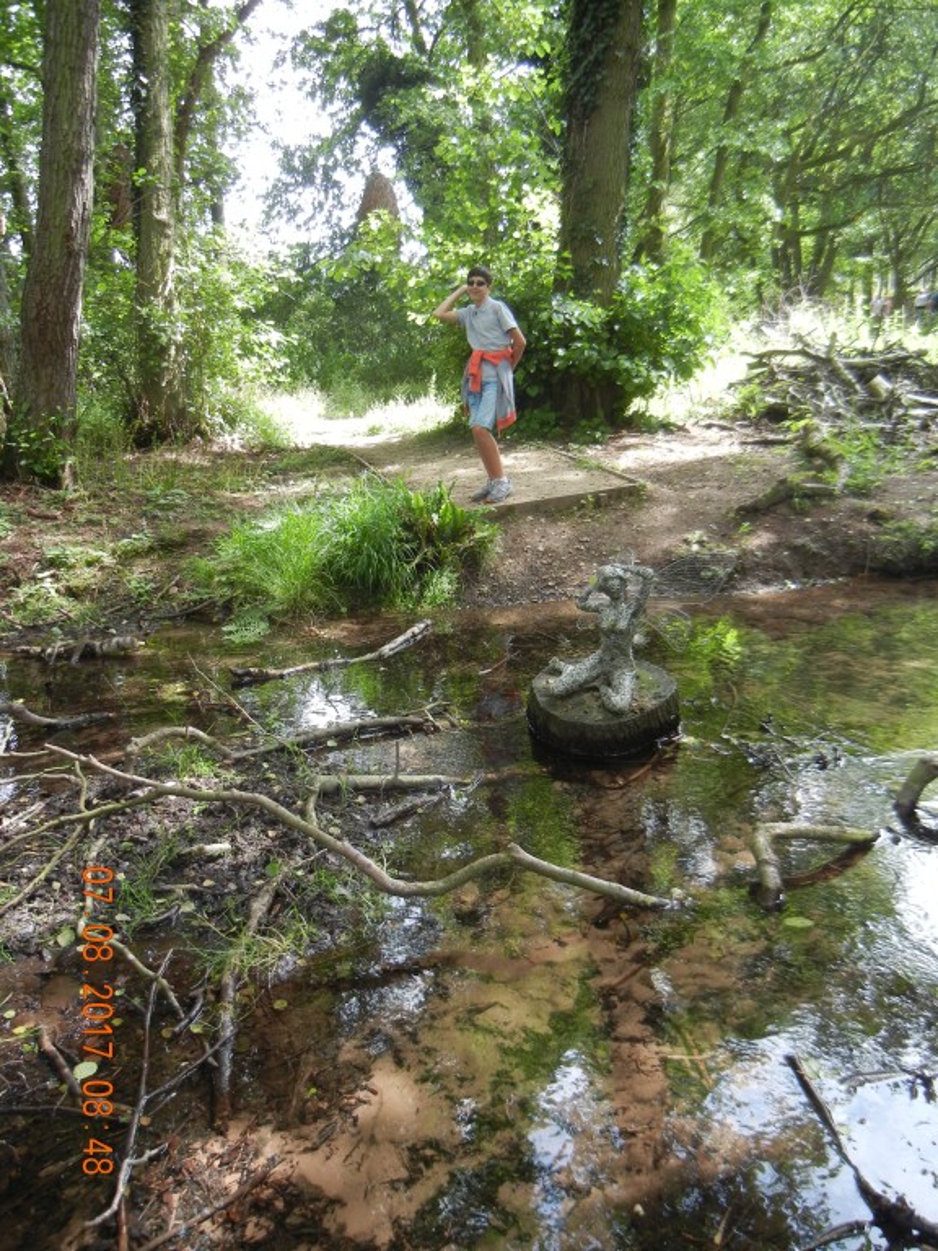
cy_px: 626
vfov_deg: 60.0
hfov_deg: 46.8
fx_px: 1084
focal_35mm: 30
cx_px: 469
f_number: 3.5
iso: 160
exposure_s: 1/72.6
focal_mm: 5.4
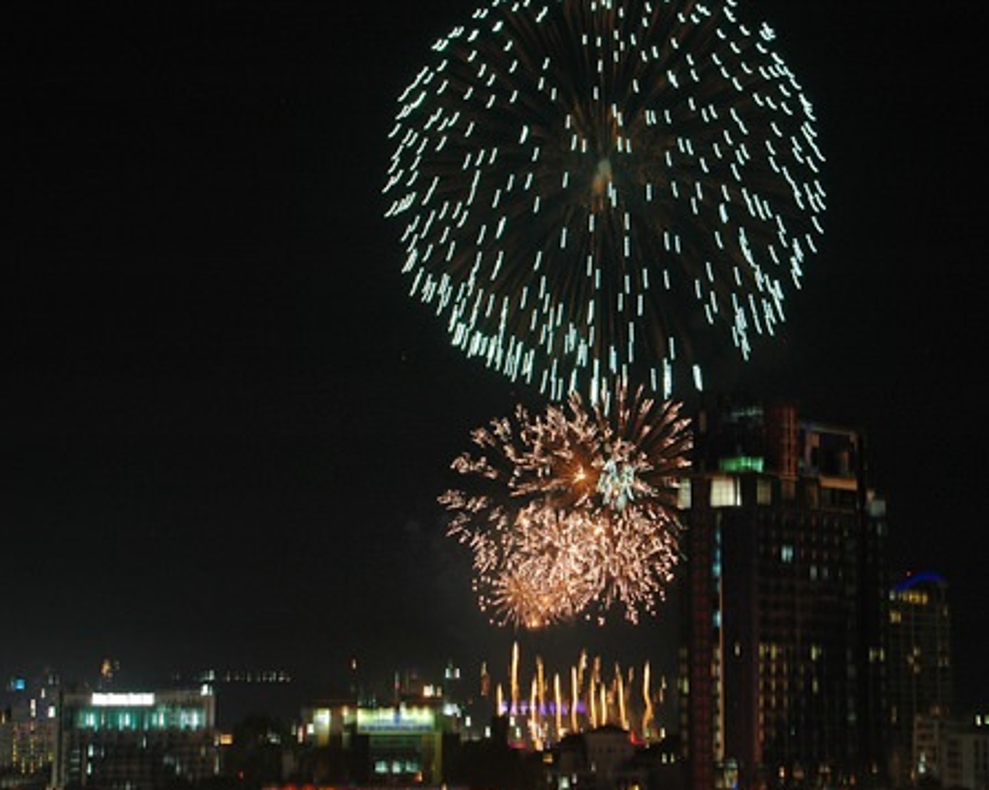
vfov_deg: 17.9
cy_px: 395
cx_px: 512
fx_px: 2516
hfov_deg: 22.2
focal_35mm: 86
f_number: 5
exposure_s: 1/2
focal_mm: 50
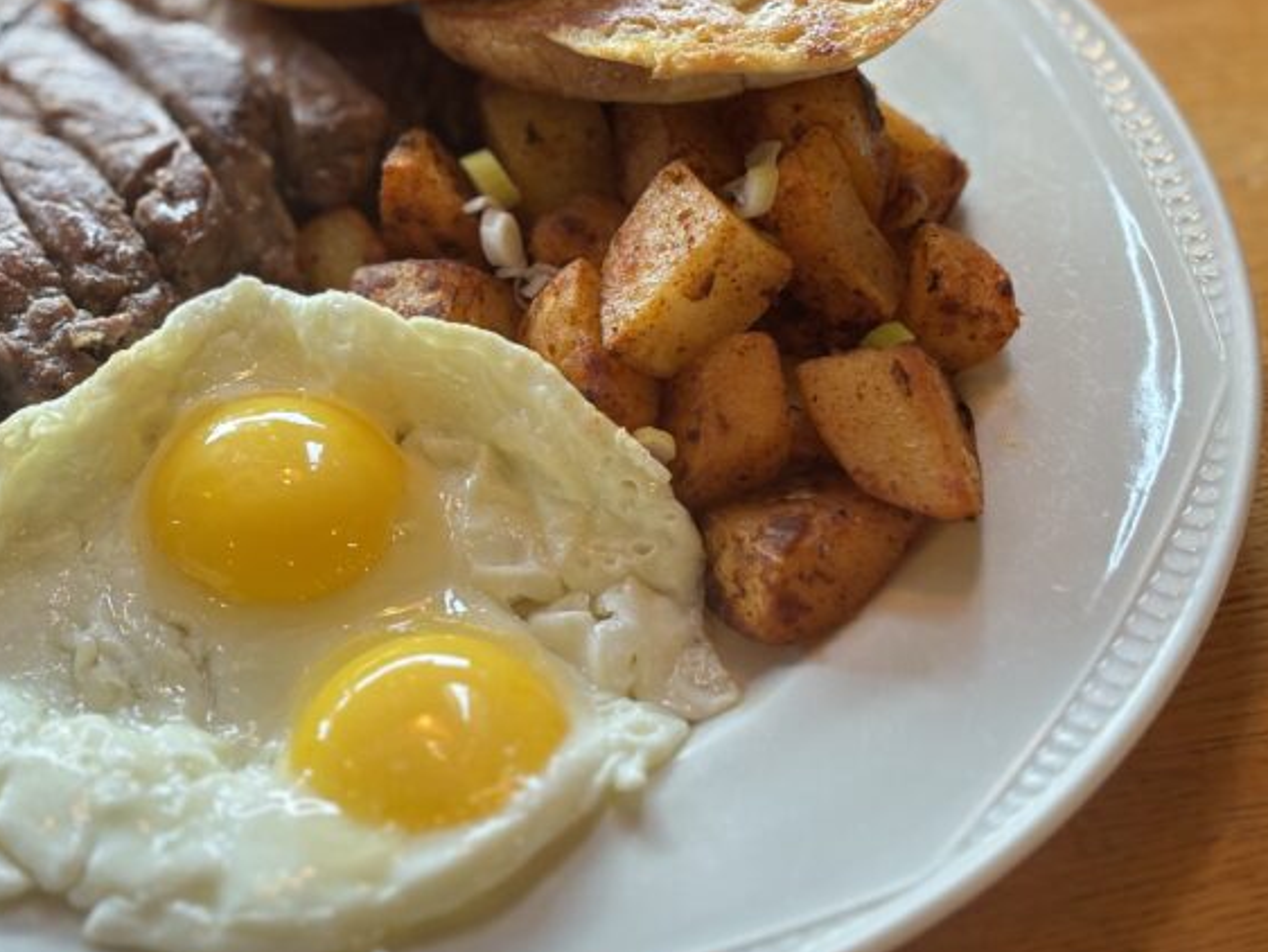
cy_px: 408
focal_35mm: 71
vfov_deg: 20.7
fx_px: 2602
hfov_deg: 27.2
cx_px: 420
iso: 125
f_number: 1.6
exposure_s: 1/60
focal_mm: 5.96
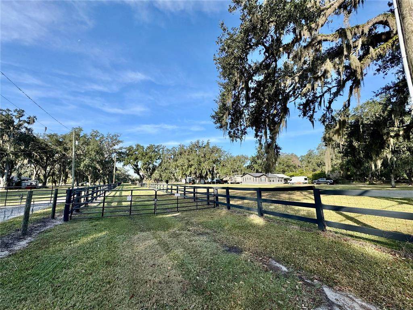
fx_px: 167
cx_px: 206
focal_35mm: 14
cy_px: 155
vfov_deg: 85.7
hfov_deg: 102.1
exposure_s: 1/1143
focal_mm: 2.22
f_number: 2.2
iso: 50
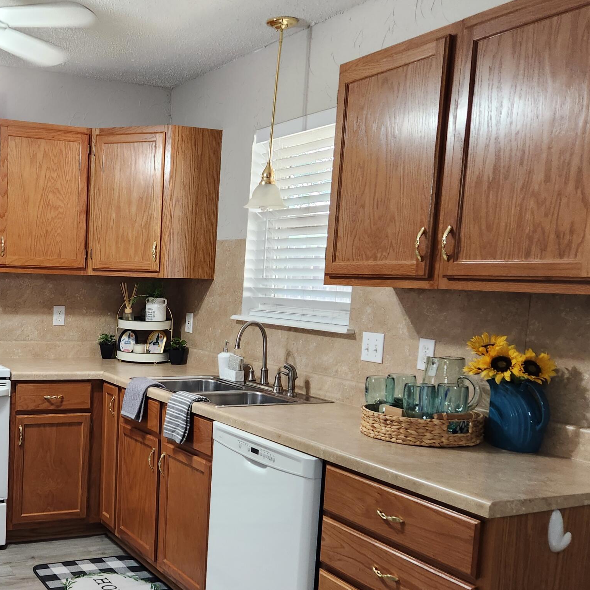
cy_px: 384
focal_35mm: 40
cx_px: 81
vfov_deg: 41.4
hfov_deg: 39.4
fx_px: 771
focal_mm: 5.4
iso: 200
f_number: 1.8
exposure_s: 1/120
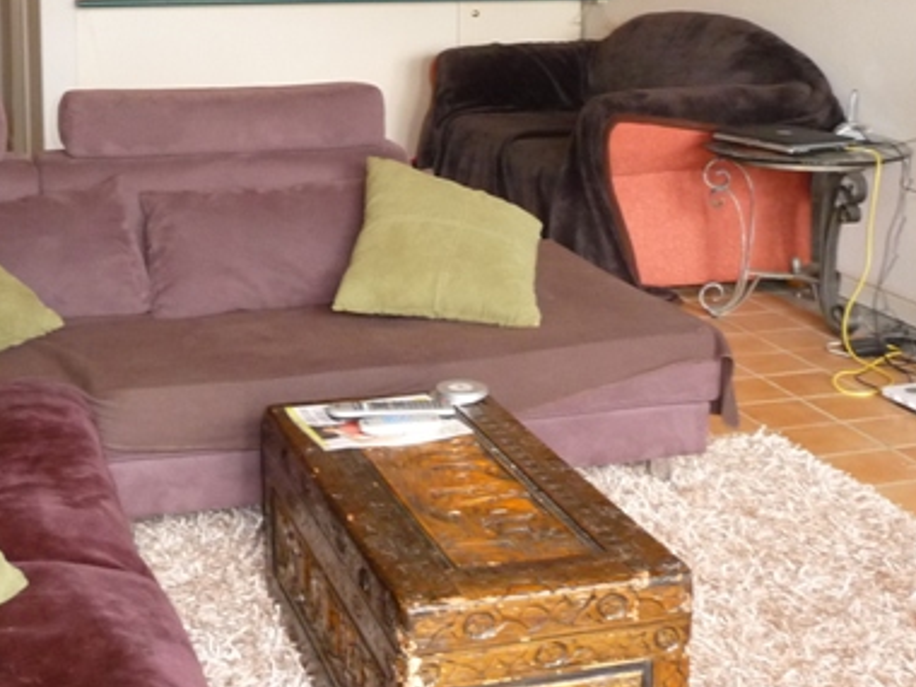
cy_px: 147
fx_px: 1561
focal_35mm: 59
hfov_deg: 32.7
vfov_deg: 24.5
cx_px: 407
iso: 250
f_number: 3.3
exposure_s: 1/30
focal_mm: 4.7
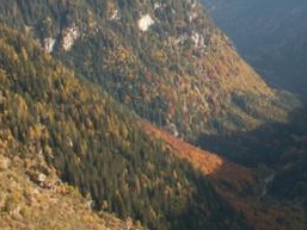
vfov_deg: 16.6
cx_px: 332
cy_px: -11
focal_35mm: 87
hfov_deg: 21.4
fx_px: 772
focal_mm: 5.86
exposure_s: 1/50
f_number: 8
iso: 50
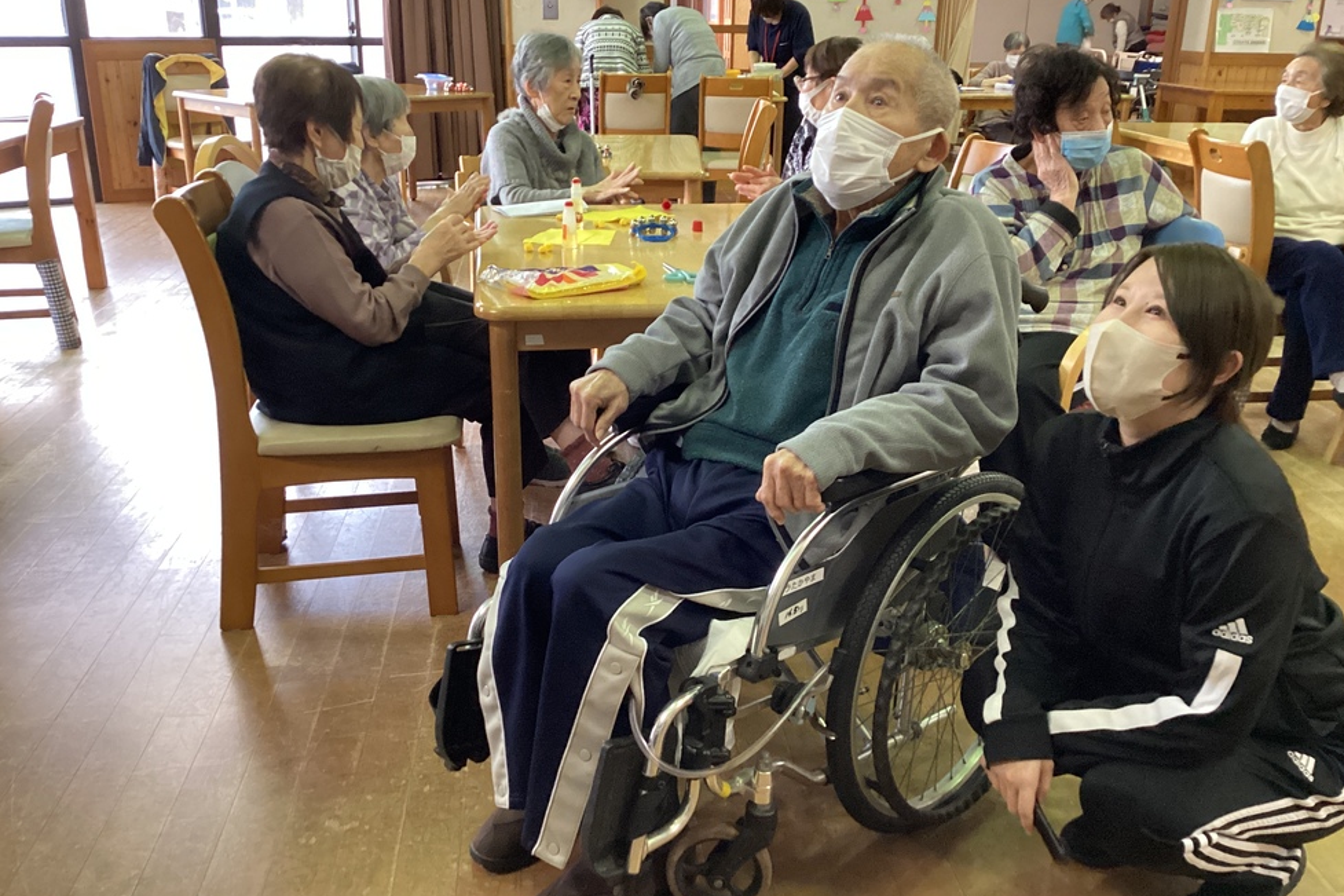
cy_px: 440
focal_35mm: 33
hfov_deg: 57.2
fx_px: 1232
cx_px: 677
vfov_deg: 40.0
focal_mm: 3.3
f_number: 2.4
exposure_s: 1/60
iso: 400
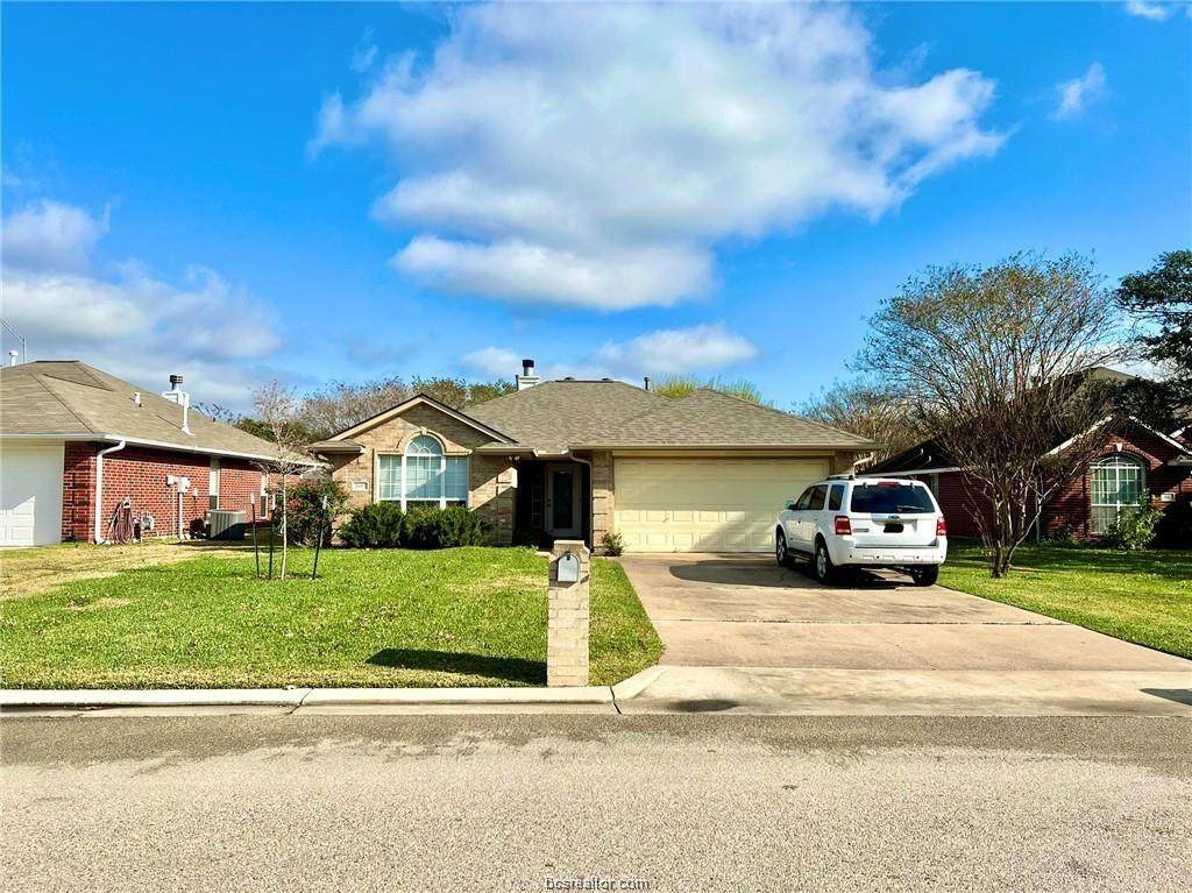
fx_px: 895
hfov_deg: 67.3
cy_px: 446
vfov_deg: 53.0
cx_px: 596
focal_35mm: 26
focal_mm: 5.7
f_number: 1.5
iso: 50
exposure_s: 1/5882
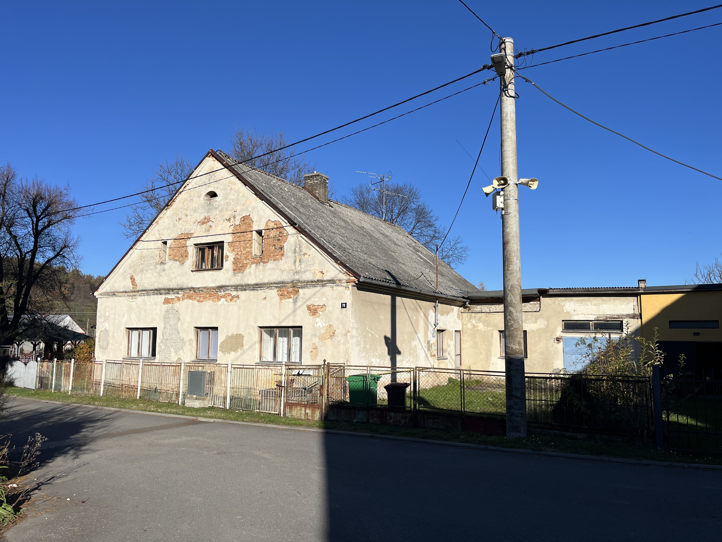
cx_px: 361
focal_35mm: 26
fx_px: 542
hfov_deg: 67.3
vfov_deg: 53.1
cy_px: 271
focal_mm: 5.1
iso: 50
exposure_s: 1/5556
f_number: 1.6
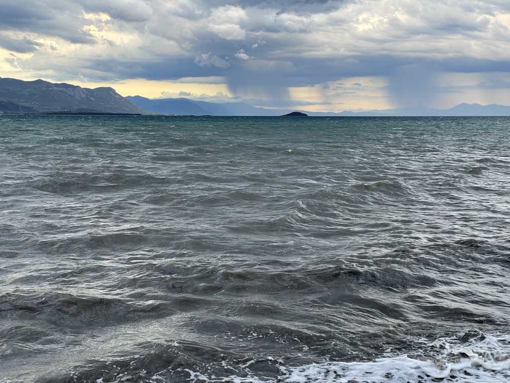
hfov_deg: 36.8
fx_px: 766
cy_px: 192
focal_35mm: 52
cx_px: 255
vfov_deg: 28.0
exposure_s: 1/99
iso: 32
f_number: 2
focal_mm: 6
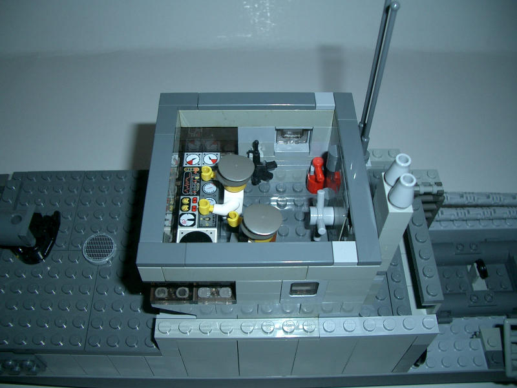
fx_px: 523
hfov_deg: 52.6
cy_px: 194
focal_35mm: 35
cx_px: 258
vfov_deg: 40.7
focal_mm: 5.8
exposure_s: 1/40
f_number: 2.6
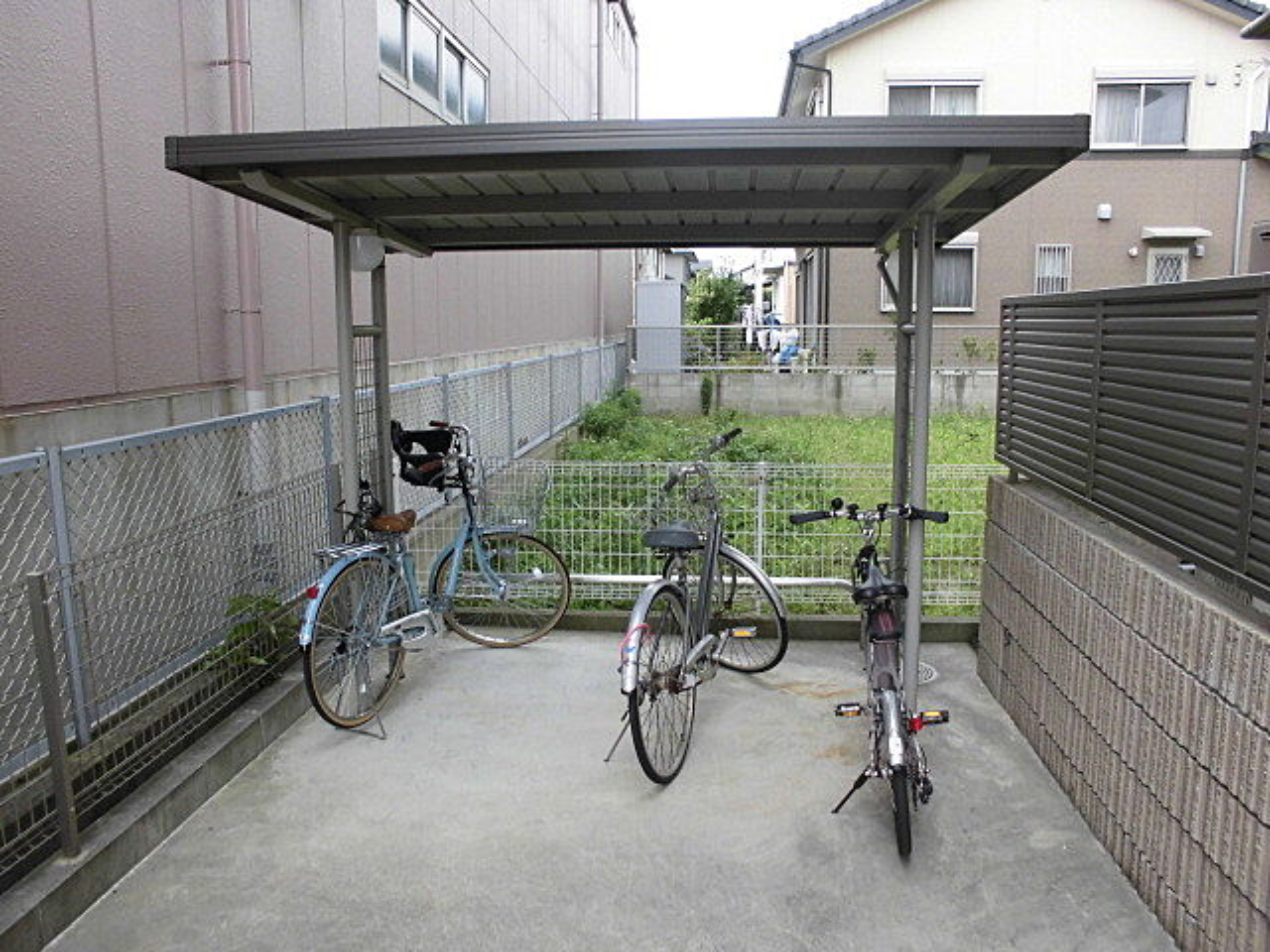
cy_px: 476
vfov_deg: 53.1
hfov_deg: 67.3
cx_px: 635
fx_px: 954
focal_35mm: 26
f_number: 3.5
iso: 100
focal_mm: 4.6
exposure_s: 1/100
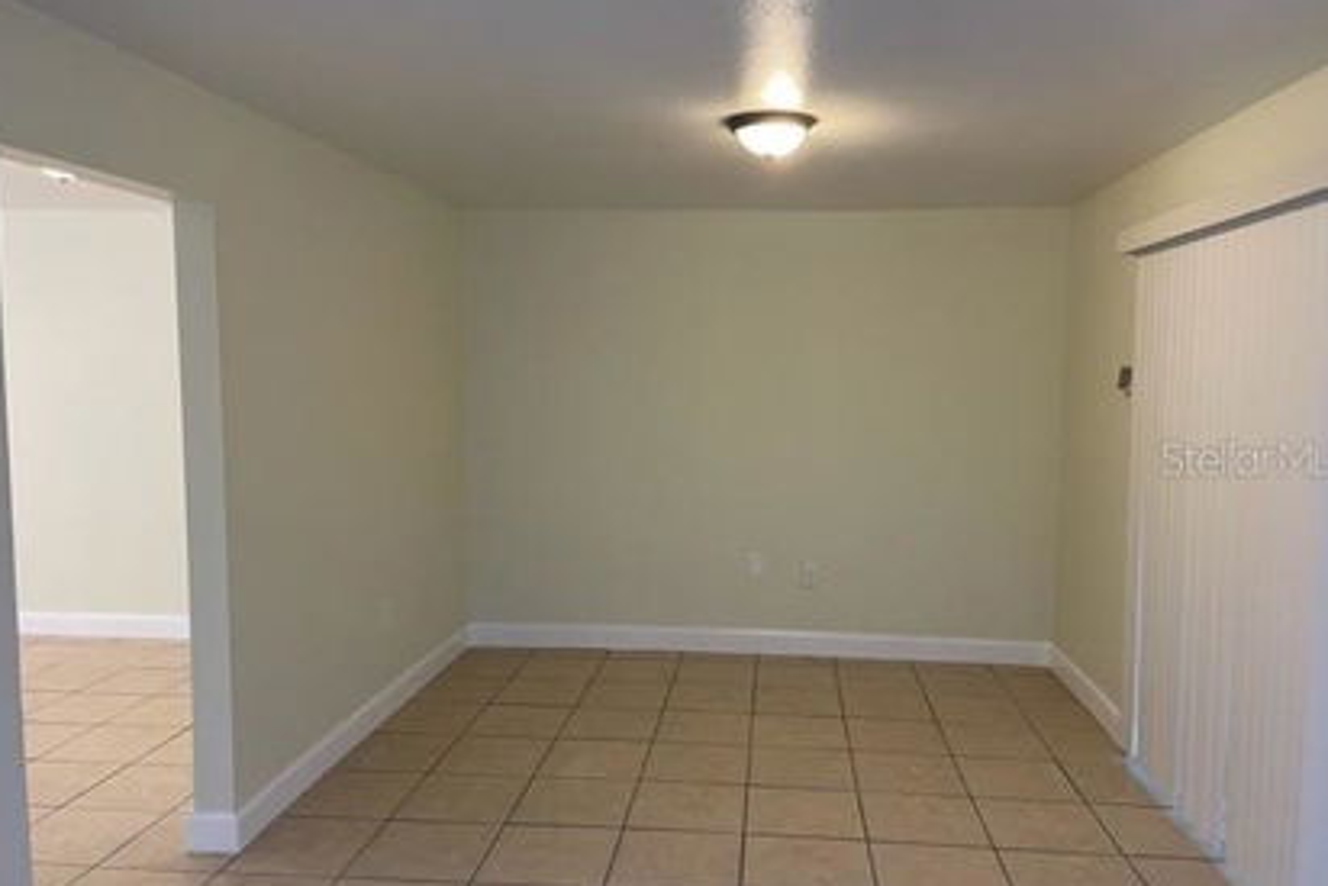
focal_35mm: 28
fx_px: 1033
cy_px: 457
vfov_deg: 46.4
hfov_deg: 65.5
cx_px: 675
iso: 160
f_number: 1.6
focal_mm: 4.2
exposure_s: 1/60
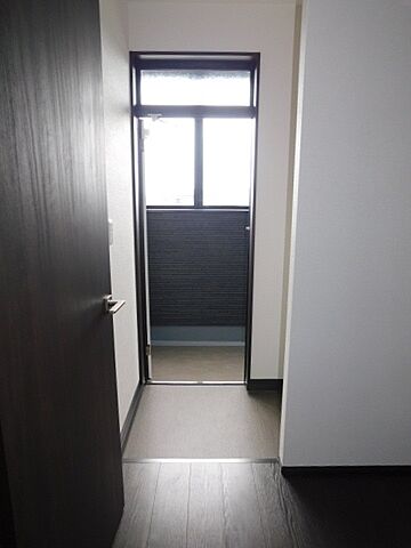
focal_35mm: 23
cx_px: 206
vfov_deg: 73.9
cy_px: 274
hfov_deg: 58.9
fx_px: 364
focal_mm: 4
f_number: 3
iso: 125
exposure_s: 1/40
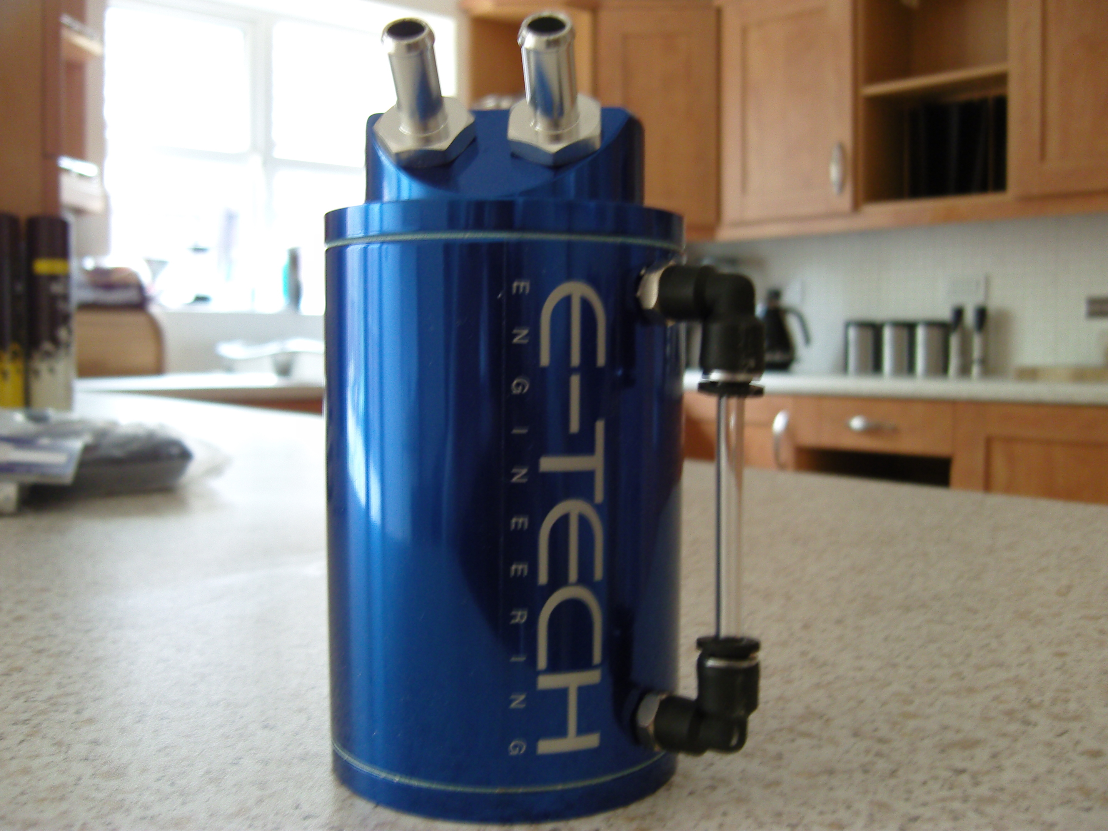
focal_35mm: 34
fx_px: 1088
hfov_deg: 54.0
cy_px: 416
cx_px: 554
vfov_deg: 41.8
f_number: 2.8
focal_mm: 7.3
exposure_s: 1/6
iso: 200
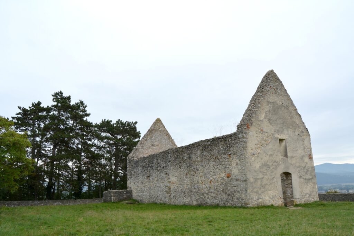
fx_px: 266
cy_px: 118
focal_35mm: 27
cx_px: 177
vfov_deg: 48.0
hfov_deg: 67.4
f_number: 8
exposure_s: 1/250
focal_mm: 18
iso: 200
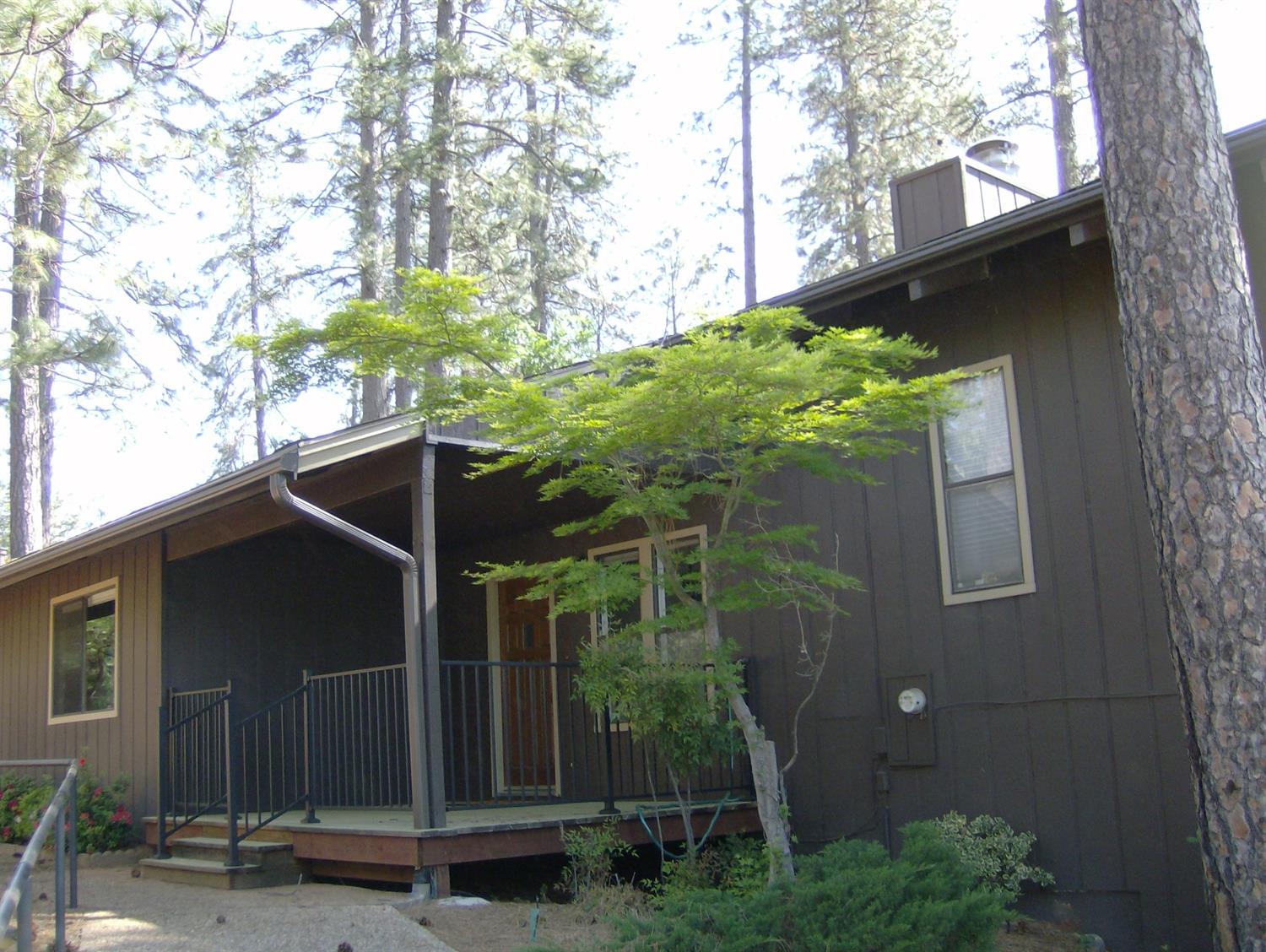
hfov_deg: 51.3
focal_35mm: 36
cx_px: 633
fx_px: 1318
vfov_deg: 39.7
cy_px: 476
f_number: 2.8
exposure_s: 1/129
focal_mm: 6
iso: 100
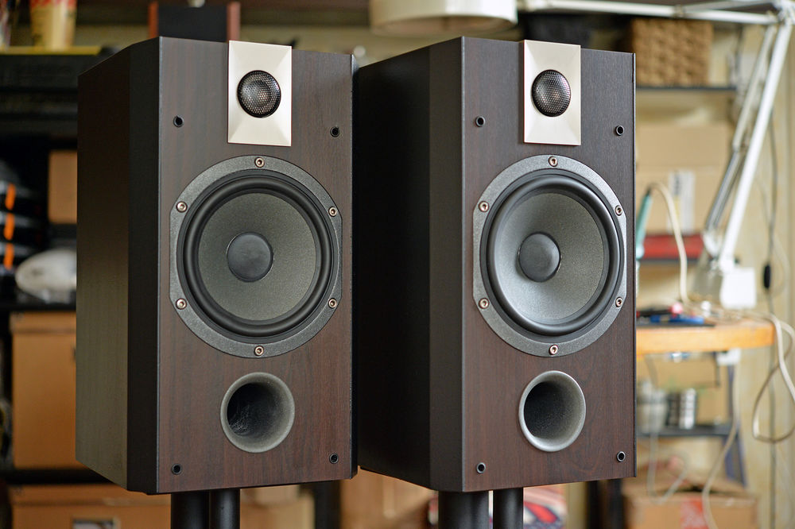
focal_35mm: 60
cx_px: 398
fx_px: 1324
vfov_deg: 22.6
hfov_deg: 33.4
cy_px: 264
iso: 1600
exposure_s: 1/60
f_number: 2.8
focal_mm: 60
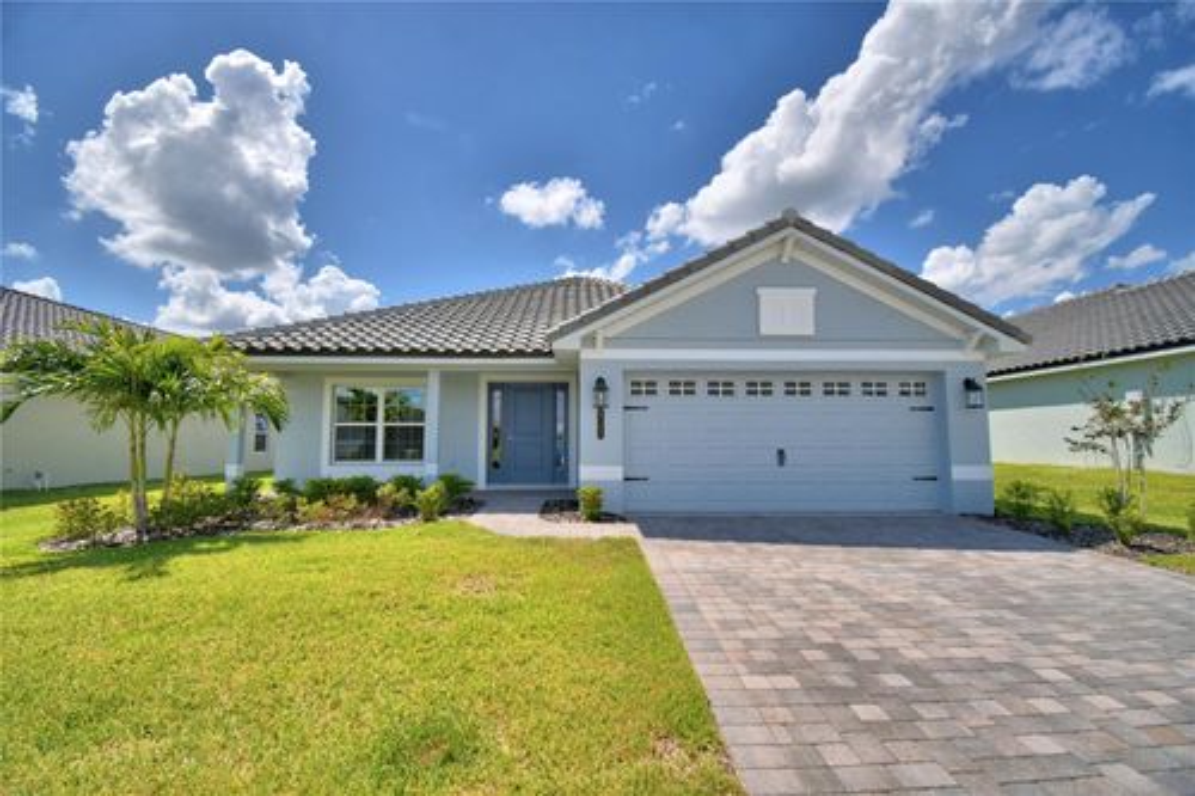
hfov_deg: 100.4
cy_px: 398
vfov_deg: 77.3
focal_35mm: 15
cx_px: 598
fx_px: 498
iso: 100
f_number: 4.5
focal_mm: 10
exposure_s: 1/2000
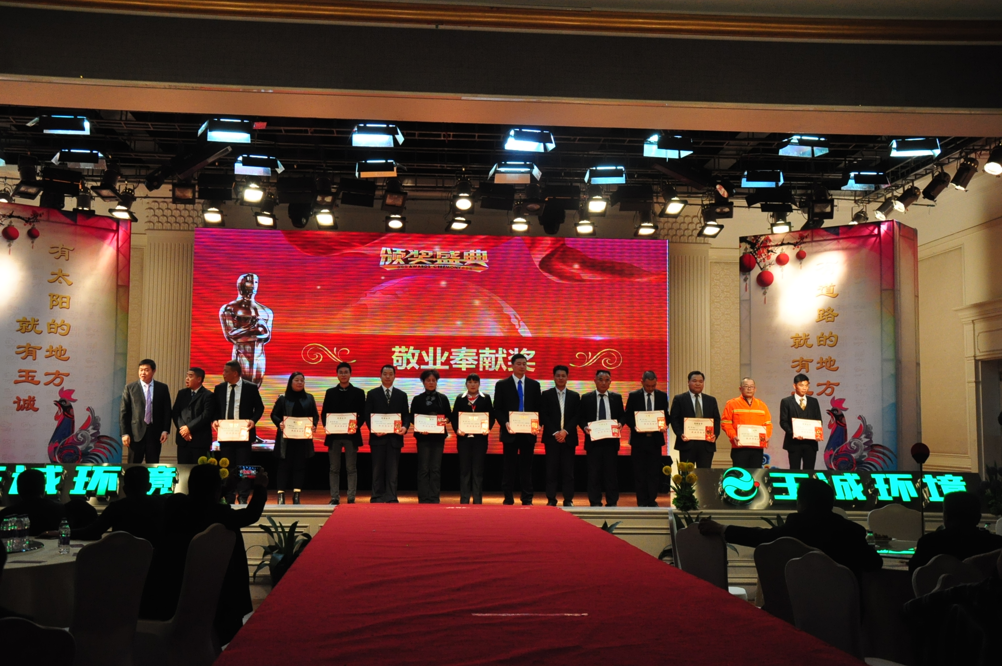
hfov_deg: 49.6
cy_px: 333
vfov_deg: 34.1
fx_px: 1084
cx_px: 501
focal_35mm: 39
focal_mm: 26
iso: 1600
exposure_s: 1/200
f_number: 7.1
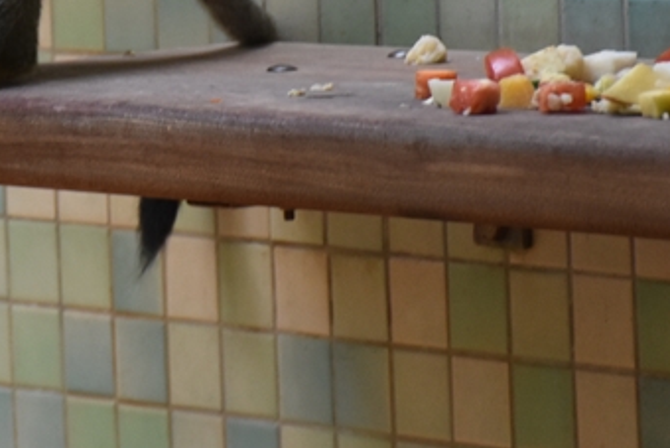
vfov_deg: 3.4
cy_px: -76
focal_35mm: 407
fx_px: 7578
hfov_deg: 5.0
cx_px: -152
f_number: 5.3
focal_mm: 90
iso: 1100
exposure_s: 1/125
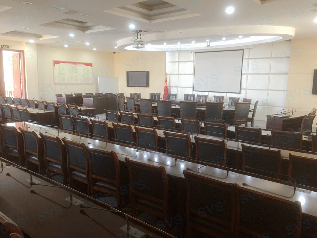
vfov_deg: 48.2
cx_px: 158
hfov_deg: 61.7
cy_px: 119
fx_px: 266
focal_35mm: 29
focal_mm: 4.15
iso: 160
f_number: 2.2
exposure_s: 1/33
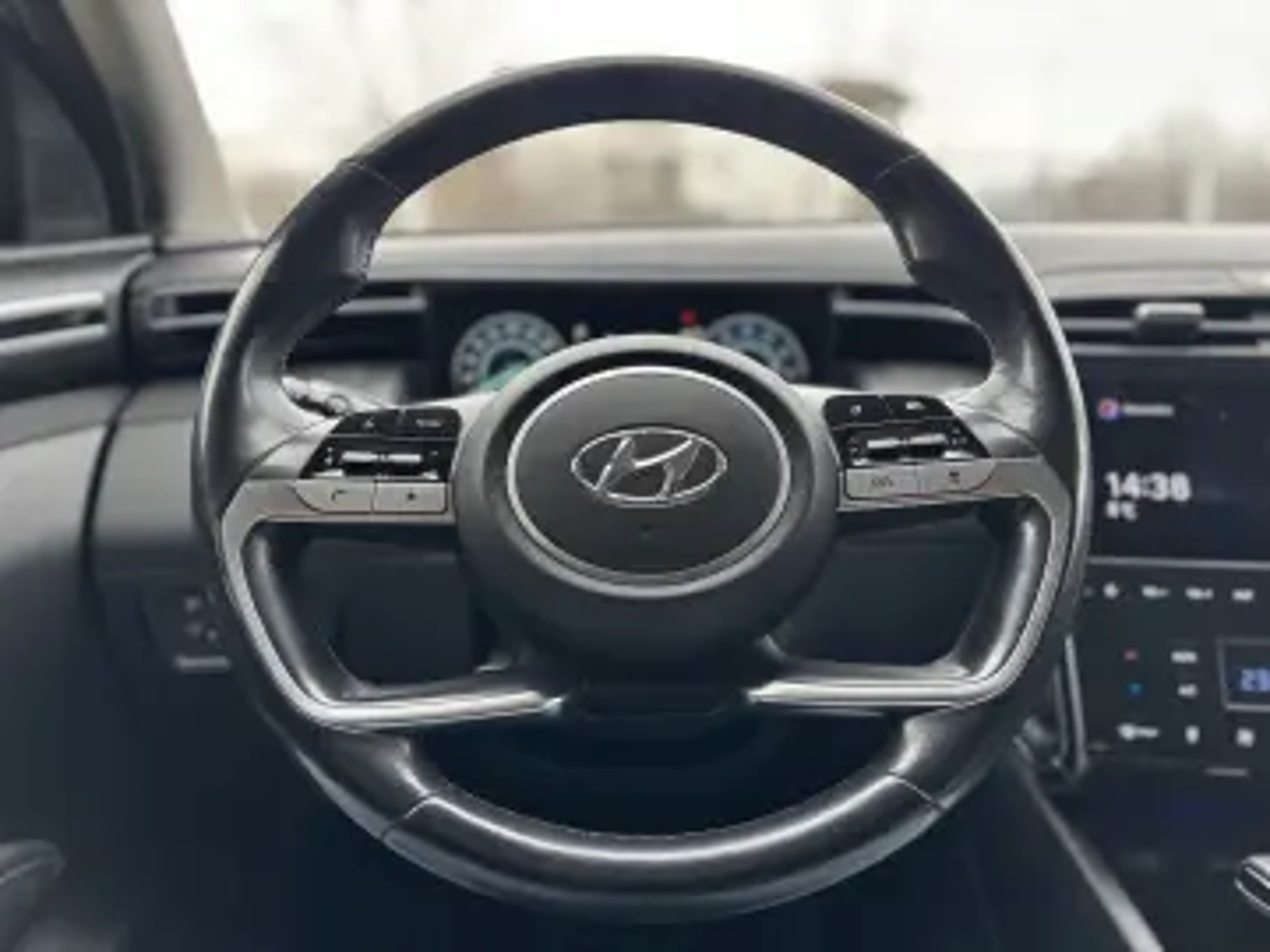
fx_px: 954
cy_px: 476
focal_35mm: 26
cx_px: 635
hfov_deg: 67.3
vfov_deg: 53.1
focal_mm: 5.96
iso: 40
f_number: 1.6
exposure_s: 1/121
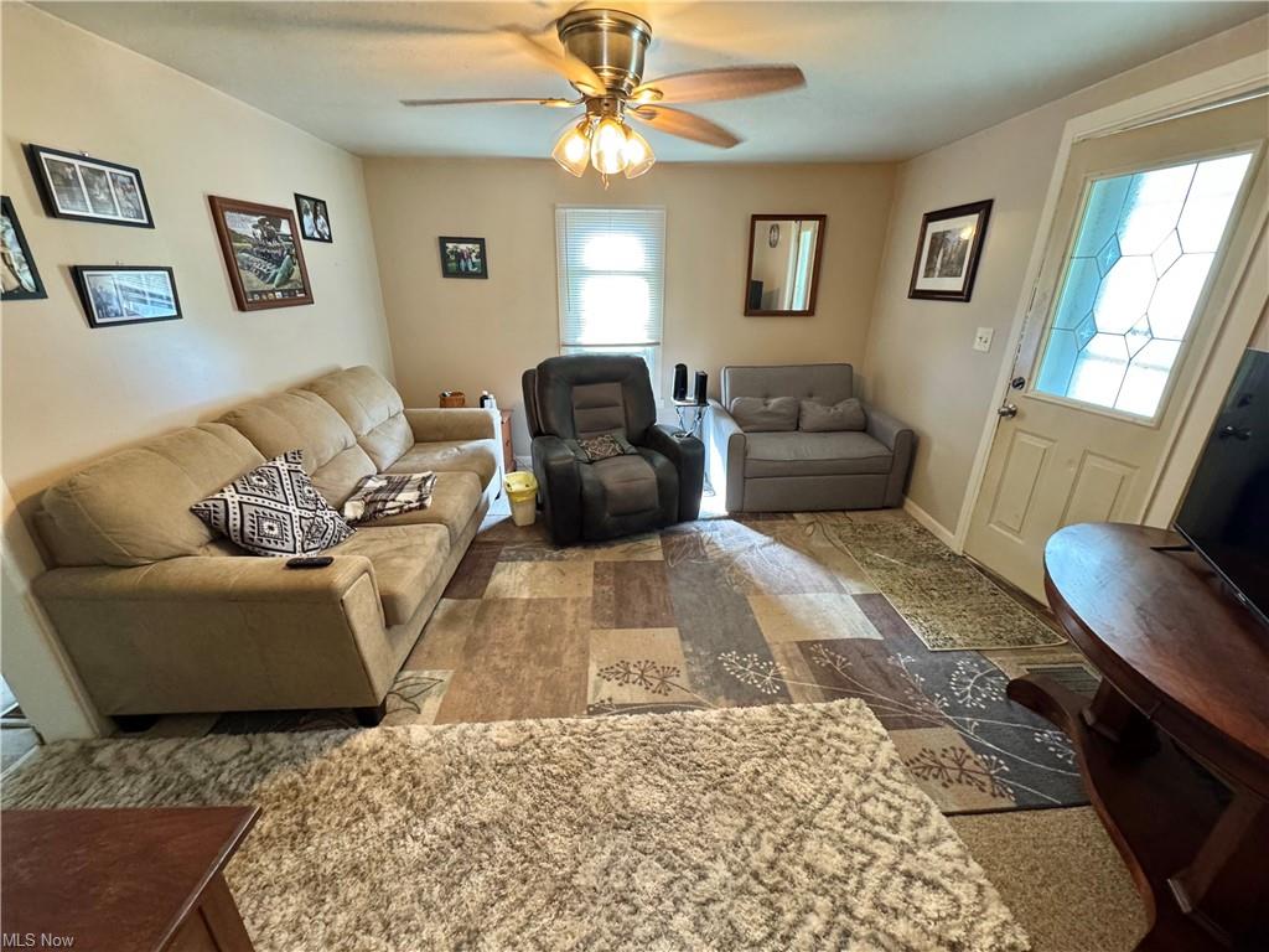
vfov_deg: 85.7
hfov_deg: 102.1
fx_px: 513
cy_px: 476
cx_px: 634
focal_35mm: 14
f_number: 2.2
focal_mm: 2.22
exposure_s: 1/60
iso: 640
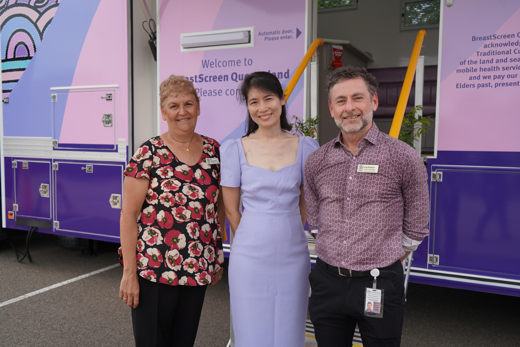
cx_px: 260
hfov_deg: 58.7
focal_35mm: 32
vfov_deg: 41.1
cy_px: 174
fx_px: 462
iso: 100
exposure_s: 1/640
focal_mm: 32
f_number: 4.5
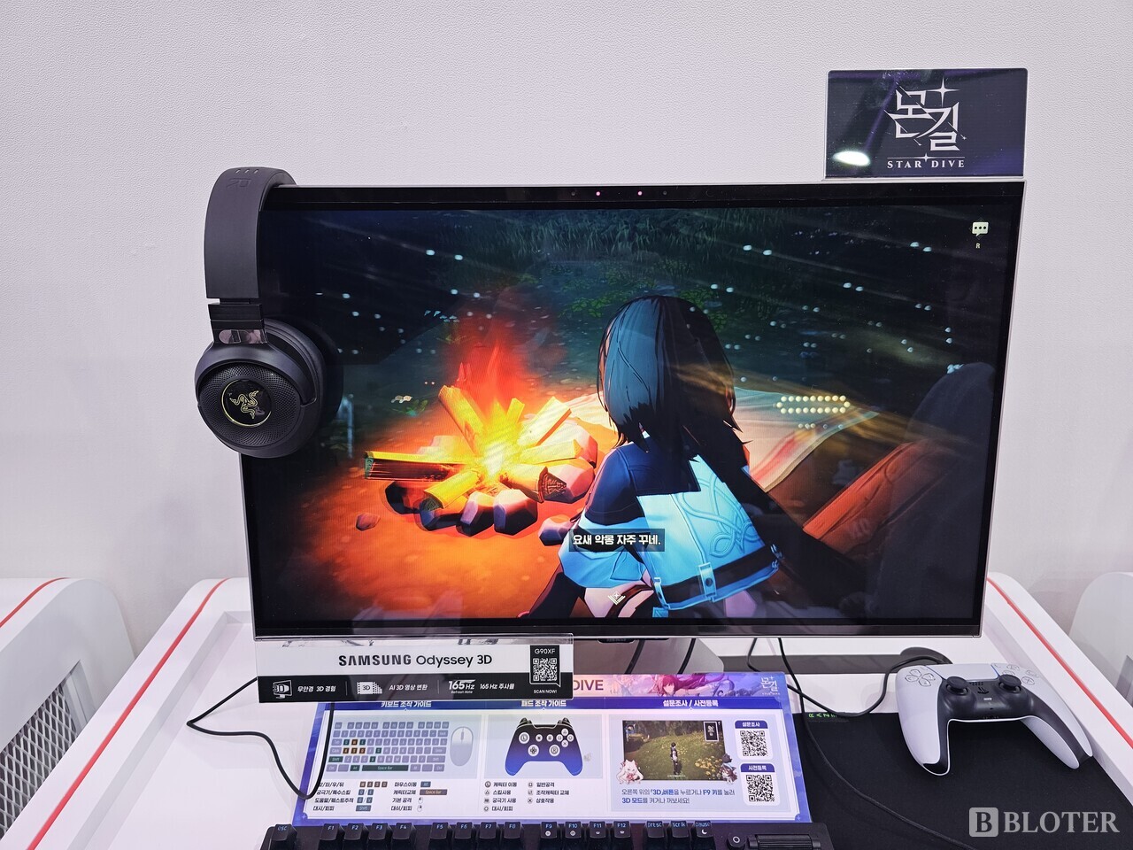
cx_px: 566
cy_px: 425
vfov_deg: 58.9
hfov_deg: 73.9
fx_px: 753
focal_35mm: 23
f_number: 1.7
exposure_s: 1/120
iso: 160
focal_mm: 6.3
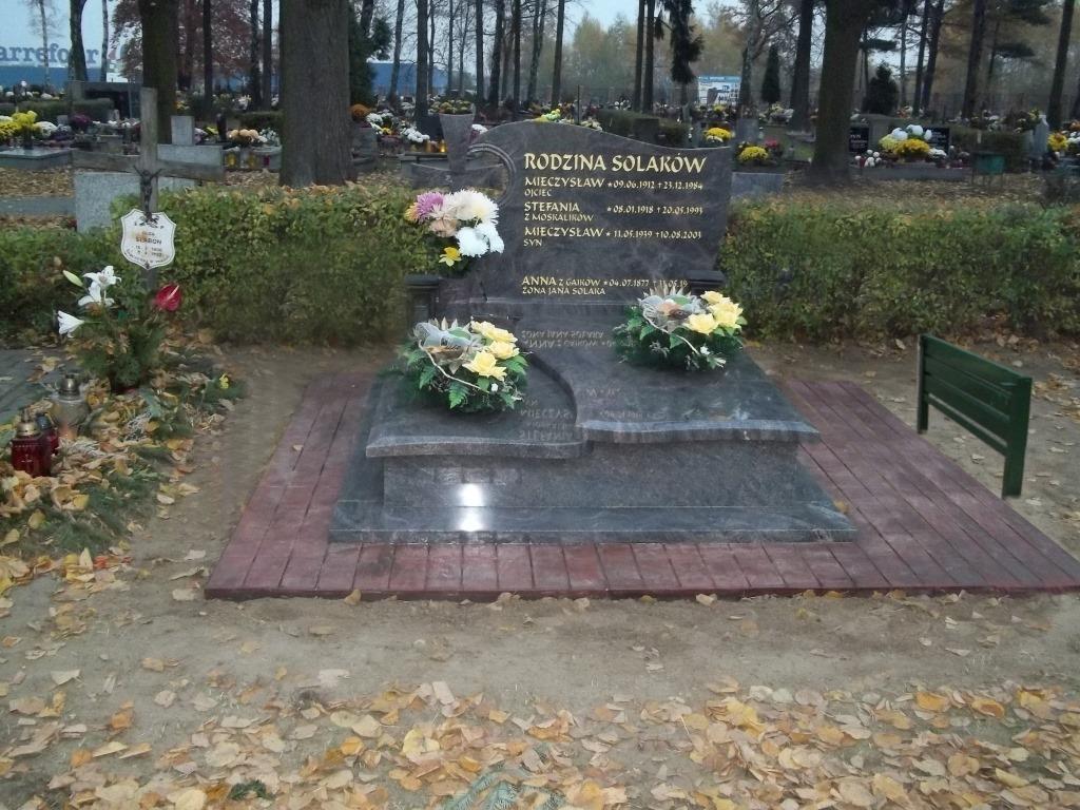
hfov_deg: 51.4
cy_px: 405
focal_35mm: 36
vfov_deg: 39.7
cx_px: 540
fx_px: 1123
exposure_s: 1/30
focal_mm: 6.5
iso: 320
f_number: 3.1
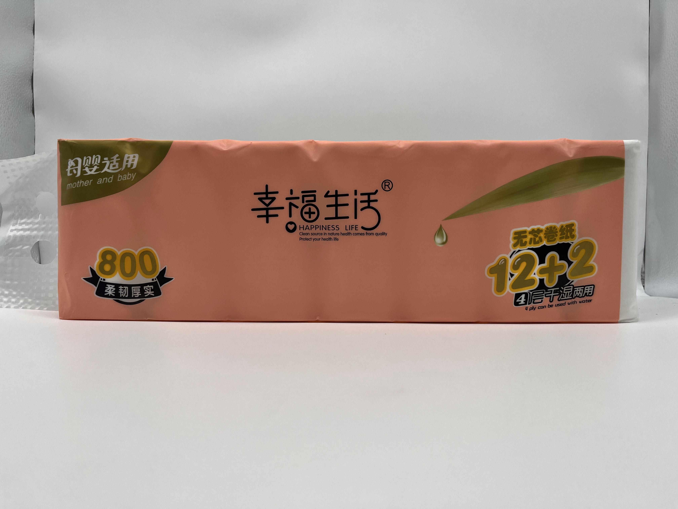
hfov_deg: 67.3
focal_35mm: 26
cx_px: 339
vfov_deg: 53.1
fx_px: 509
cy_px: 254
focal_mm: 5.1
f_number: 1.6
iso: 50
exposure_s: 1/504
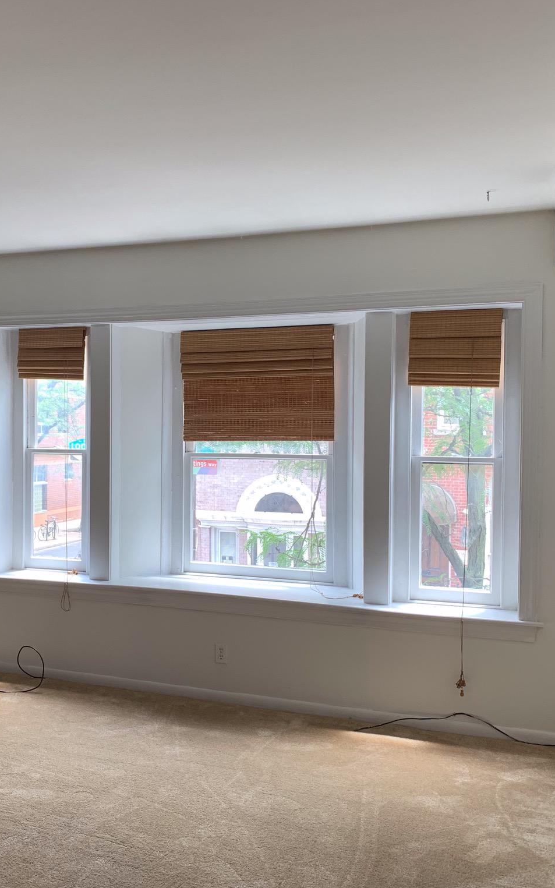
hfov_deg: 33.7
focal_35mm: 37
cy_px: 445
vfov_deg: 52.8
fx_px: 896
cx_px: 133
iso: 80
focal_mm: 4.25
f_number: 1.8
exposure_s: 1/120
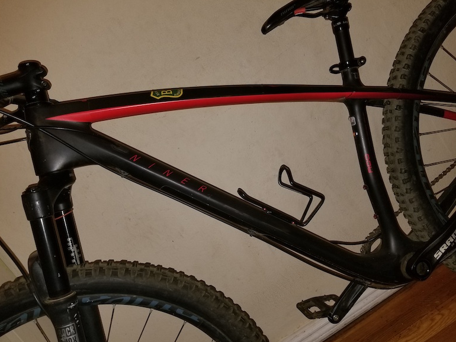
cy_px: 175
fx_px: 356
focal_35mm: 27
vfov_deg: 51.4
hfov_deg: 65.3
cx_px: 234
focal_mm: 4.3
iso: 80
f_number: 1.7
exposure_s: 1/43
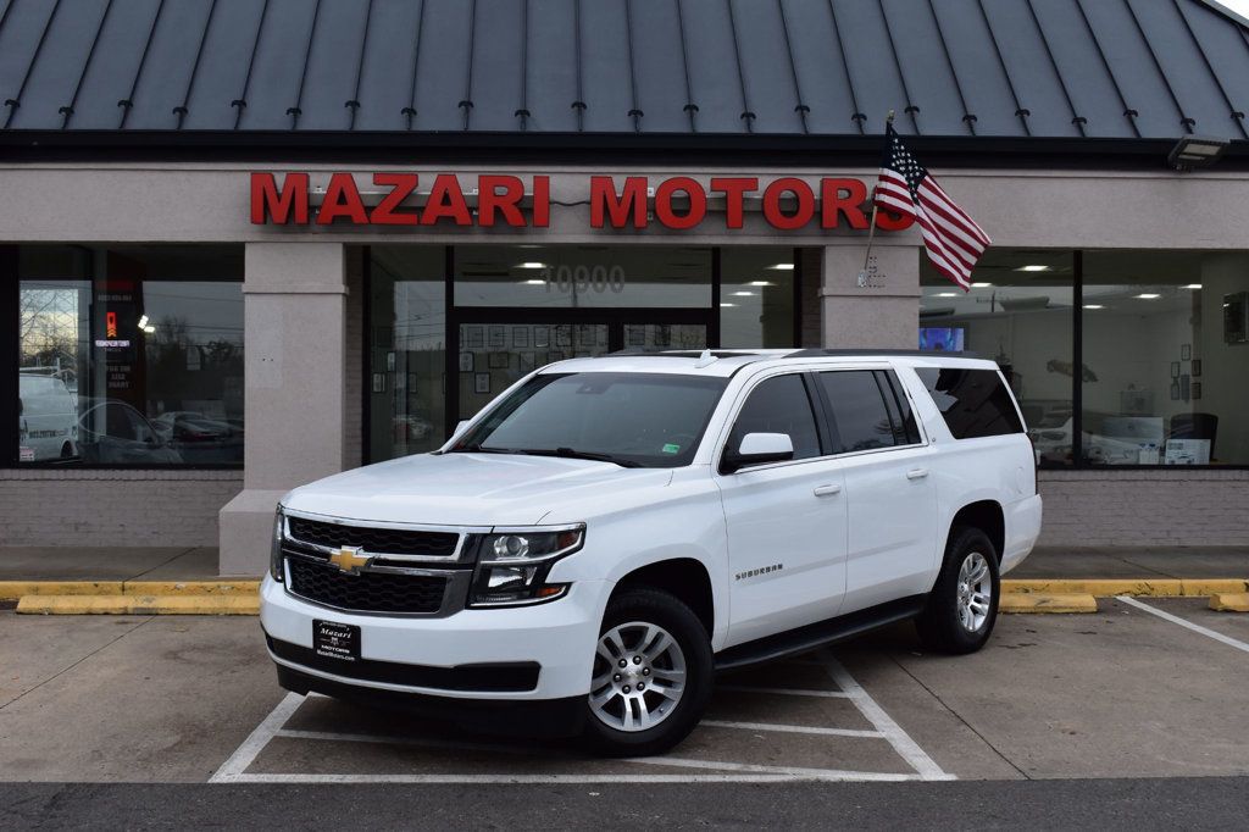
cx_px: 624
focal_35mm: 45
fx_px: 1561
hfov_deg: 43.6
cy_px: 416
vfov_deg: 29.8
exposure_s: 1/160
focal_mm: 30
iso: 400
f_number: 9
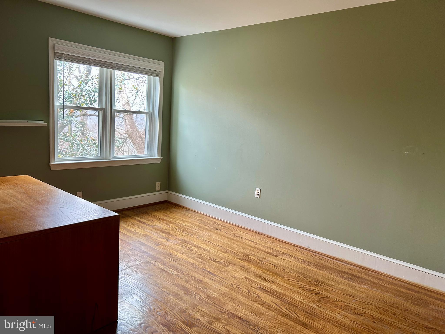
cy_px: 167
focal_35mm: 26
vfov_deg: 53.1
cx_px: 222
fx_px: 334
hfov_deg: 67.3
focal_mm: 5.7
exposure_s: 1/60
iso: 80
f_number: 1.5
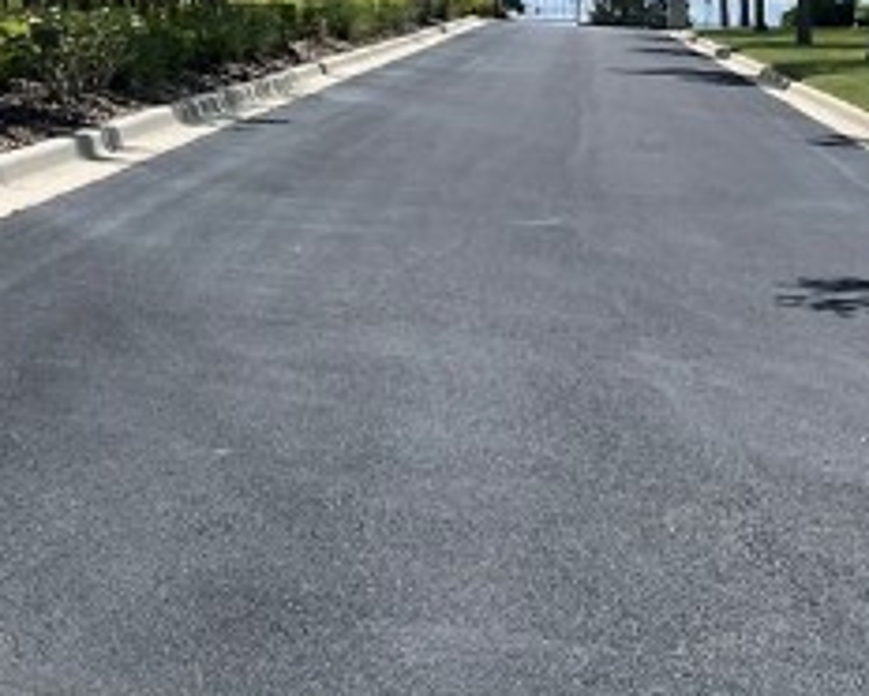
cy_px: -116
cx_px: -94
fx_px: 2883
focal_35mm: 112
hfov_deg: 16.6
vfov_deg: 13.4
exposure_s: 1/5848
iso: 50
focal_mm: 5.1
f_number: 1.6
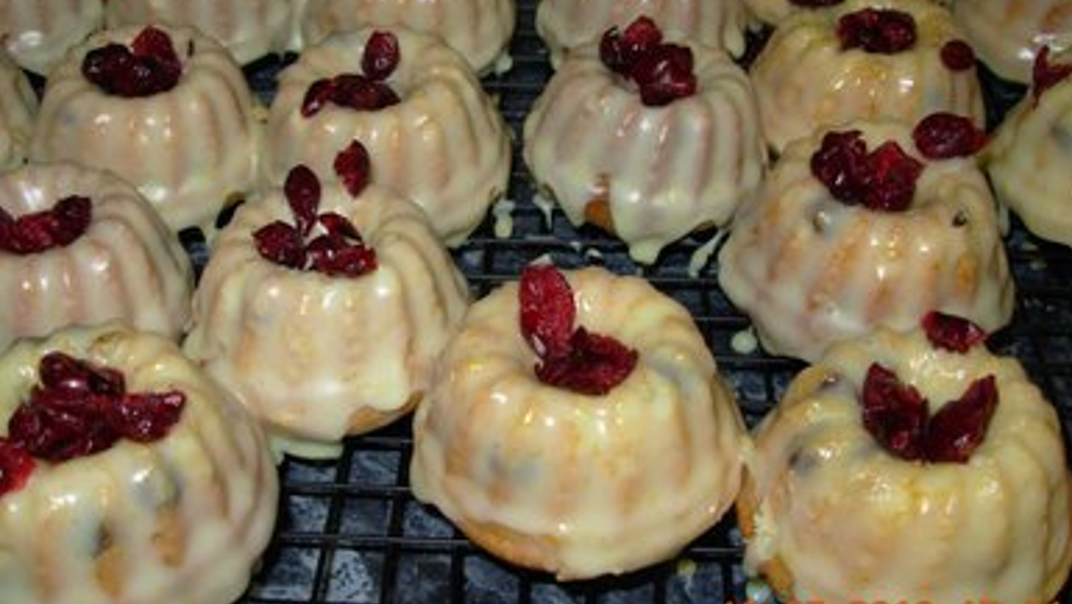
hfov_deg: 47.3
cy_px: 287
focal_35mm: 43
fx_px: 1223
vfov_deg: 27.7
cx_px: 535
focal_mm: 6.3
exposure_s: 1/32
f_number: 2.9
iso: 50
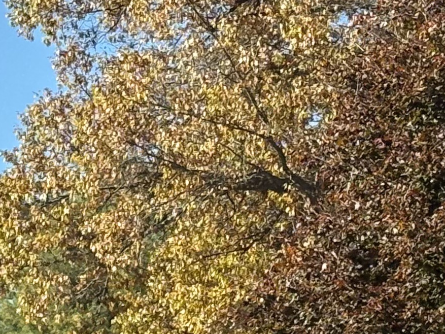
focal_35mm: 239
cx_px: 104
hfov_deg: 8.3
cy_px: 144
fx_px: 3073
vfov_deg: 6.2
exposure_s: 1/1241
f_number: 1.6
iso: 32
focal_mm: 5.96
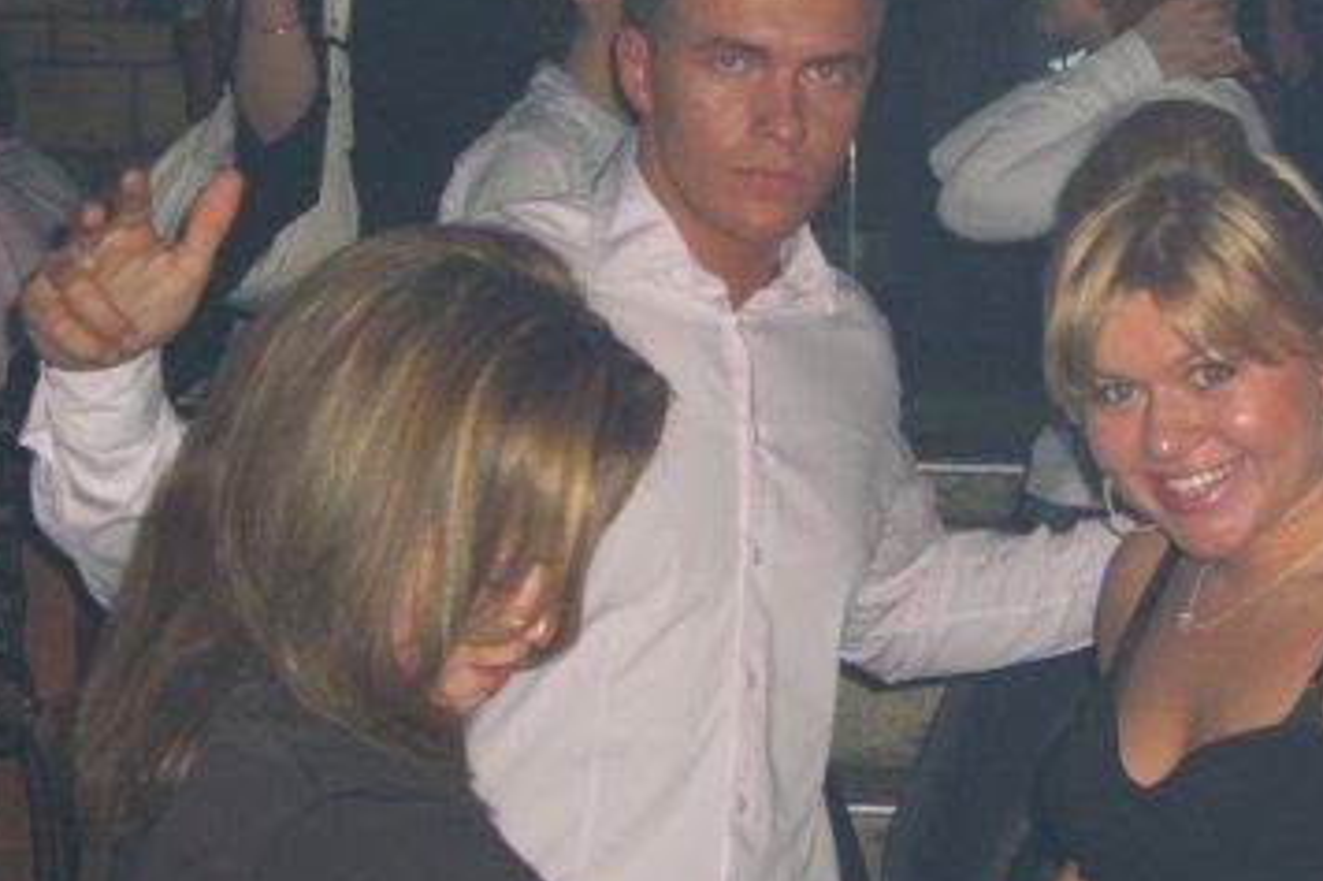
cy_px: 513
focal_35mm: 100
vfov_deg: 13.7
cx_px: 788
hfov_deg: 20.4
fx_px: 3673
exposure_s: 1/60
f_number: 3.6
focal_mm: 11.8
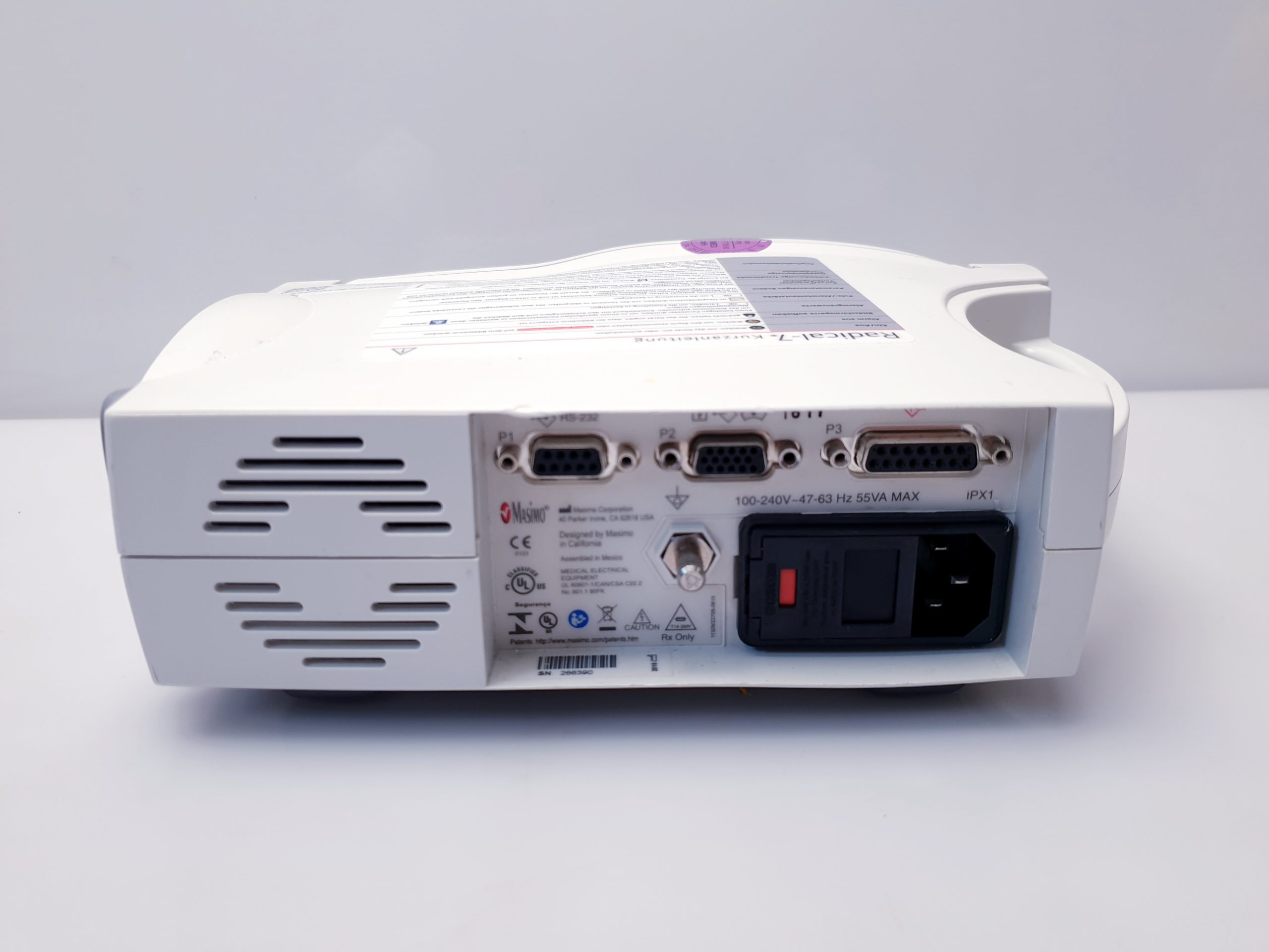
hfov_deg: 67.3
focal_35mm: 26
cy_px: 476
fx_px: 953
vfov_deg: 53.1
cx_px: 634
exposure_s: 1/100
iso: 64
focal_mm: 4.3
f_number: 1.5
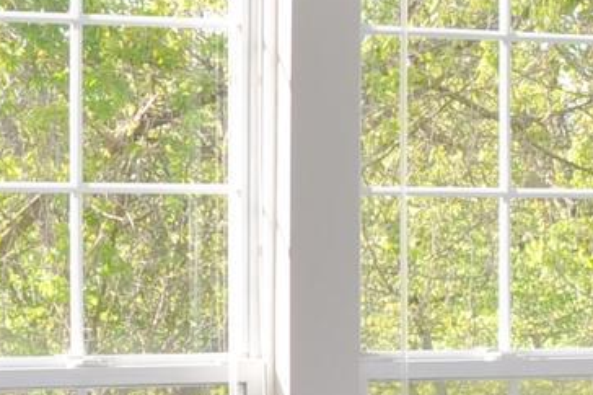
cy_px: 263
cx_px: 1096
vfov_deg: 9.0
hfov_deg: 12.3
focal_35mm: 152
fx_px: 2501
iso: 200
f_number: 8
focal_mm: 18
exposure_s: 1/60
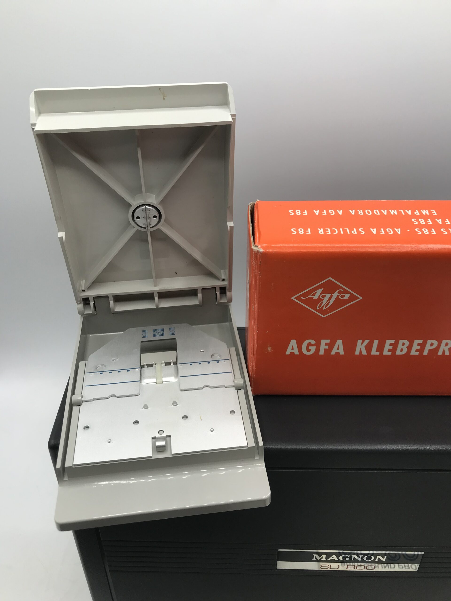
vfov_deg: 63.4
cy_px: 300
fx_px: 486
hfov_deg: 49.7
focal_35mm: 28
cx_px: 226
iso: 20
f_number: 1.8
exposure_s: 1/556
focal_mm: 3.99
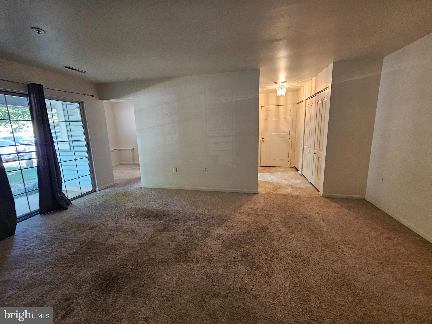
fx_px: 162
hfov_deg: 106.2
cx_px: 216
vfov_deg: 89.9
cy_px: 162
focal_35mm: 13
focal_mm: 2.2
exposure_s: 1/40
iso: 320
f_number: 2.2
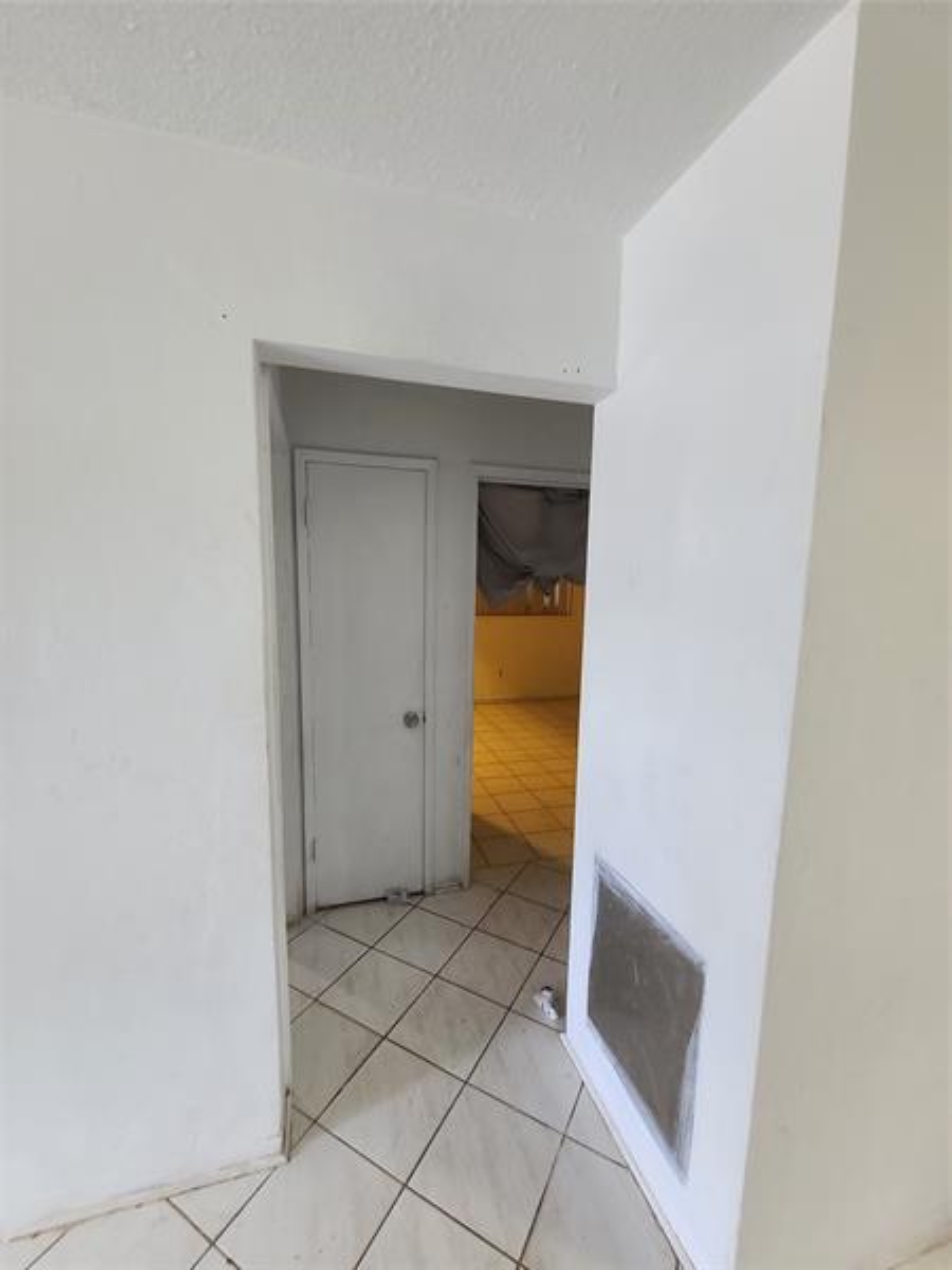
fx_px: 477
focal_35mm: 13
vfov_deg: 106.2
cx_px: 476
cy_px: 635
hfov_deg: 89.9
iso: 320
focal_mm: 2.2
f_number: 2.2
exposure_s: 1/33
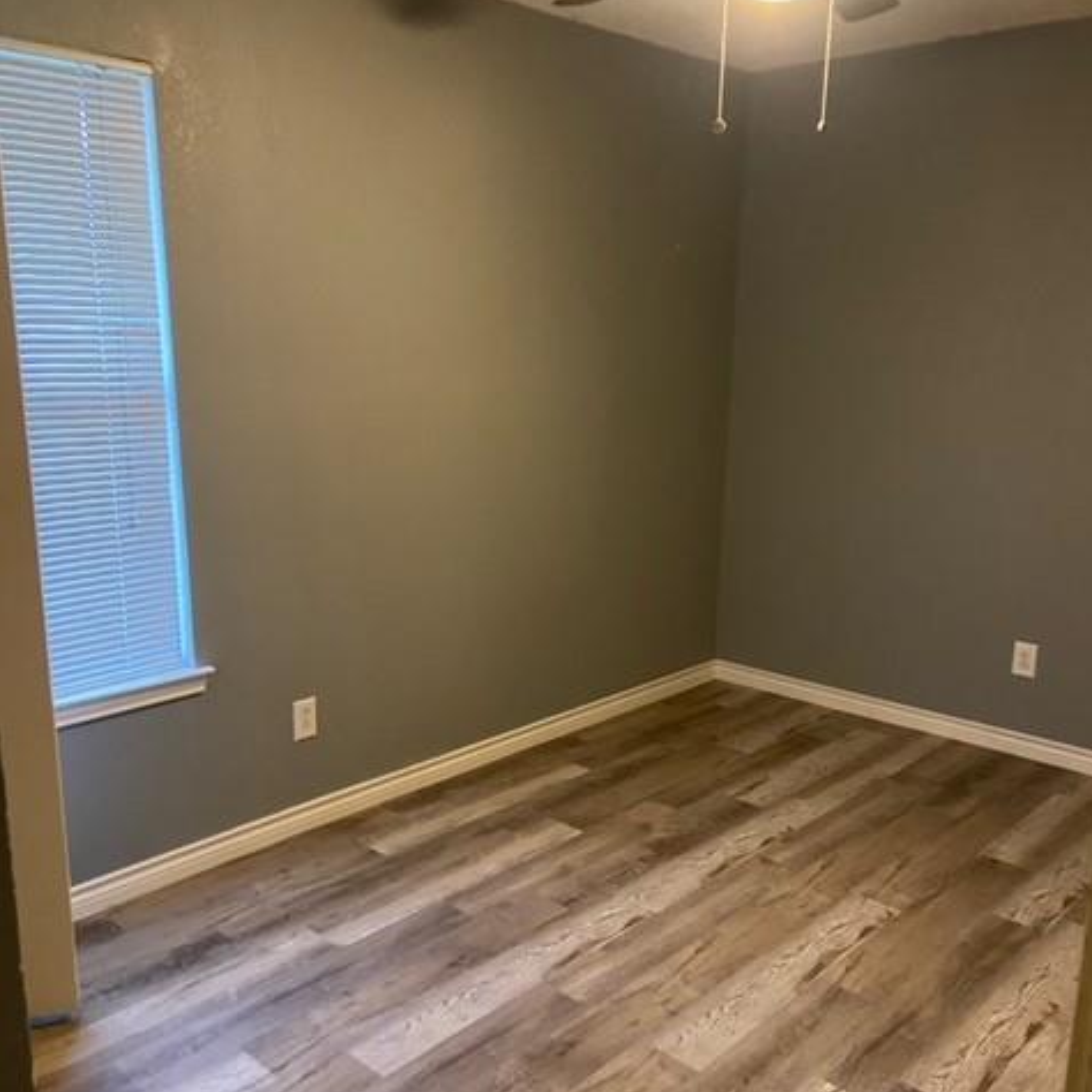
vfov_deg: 52.4
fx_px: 1106
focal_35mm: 31
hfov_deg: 52.5
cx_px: 551
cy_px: 613
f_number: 1.8
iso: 640
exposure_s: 1/30
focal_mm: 4.25
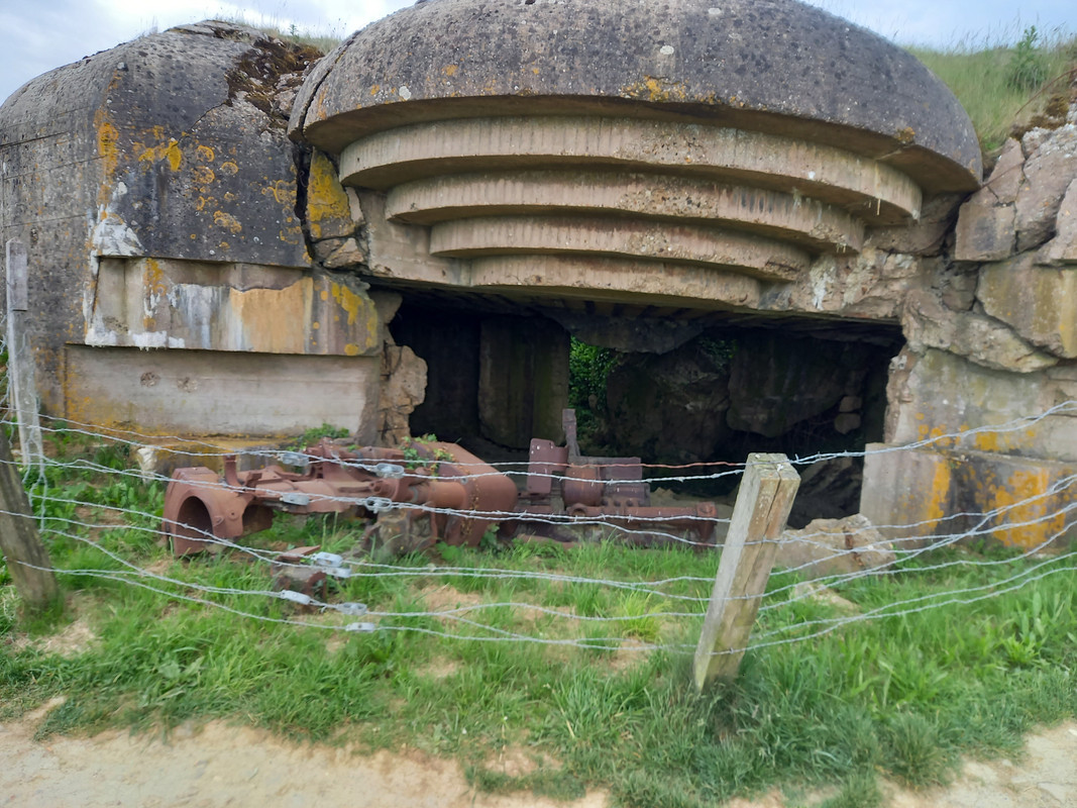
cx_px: 538
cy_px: 404
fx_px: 778
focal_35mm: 25
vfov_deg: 54.9
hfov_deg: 69.4
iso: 80
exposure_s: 1/100
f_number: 2
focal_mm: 4.6
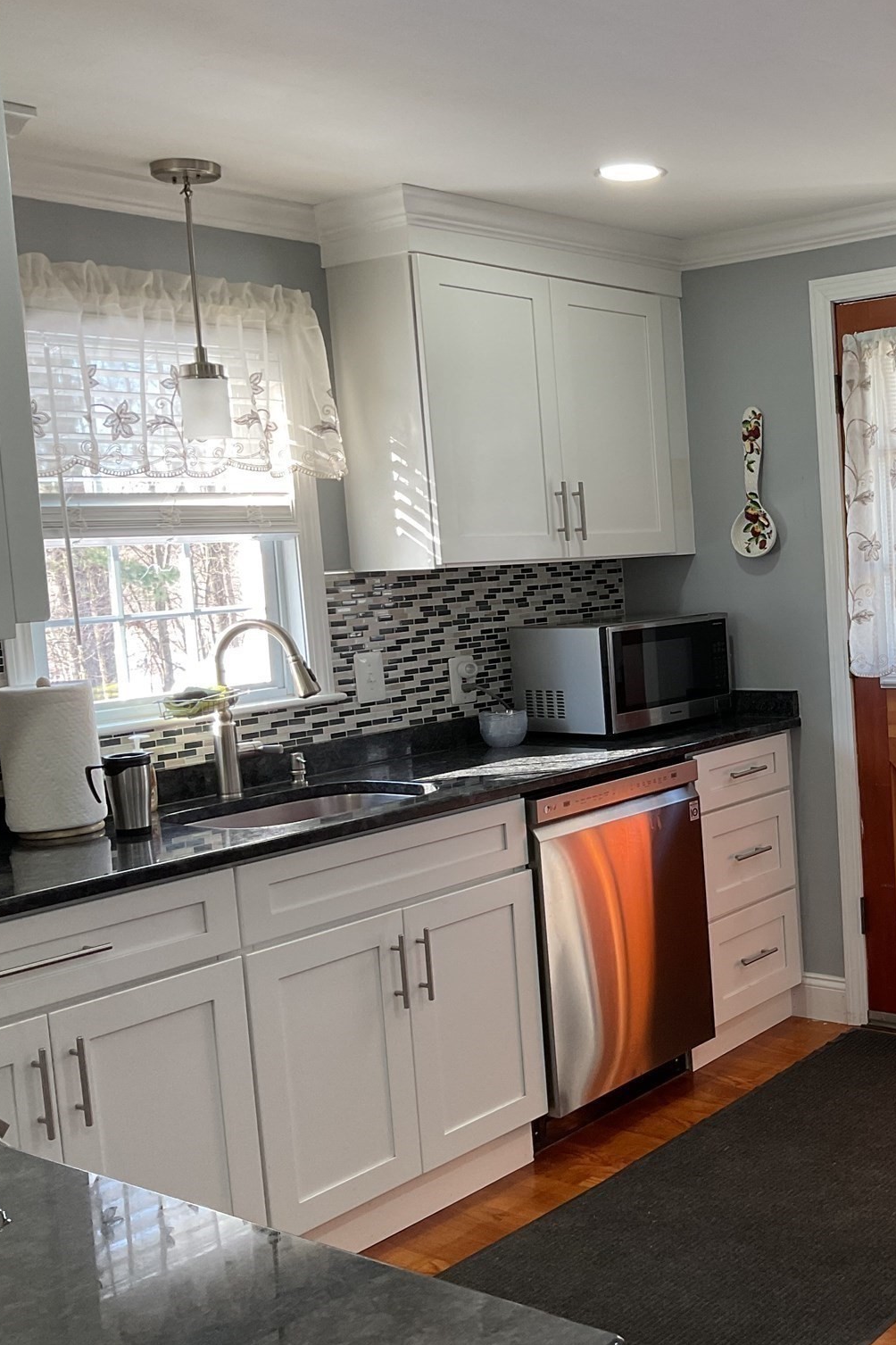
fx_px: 1531
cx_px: 843
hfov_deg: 30.8
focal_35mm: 41
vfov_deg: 47.4
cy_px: 683
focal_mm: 3
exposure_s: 1/60
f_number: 1.8
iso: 40
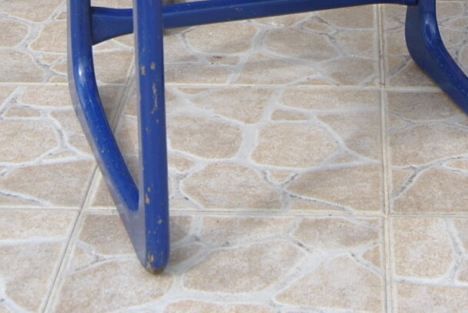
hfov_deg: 17.9
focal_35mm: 114
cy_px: -155
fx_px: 1484
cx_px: 302
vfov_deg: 11.6
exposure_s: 1/200
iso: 100
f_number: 7.1
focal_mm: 24
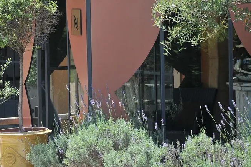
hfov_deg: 8.8
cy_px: 80
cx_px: 105
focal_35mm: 234
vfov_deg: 5.9
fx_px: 1628
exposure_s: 1/400
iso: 200
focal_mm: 85
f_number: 6.3
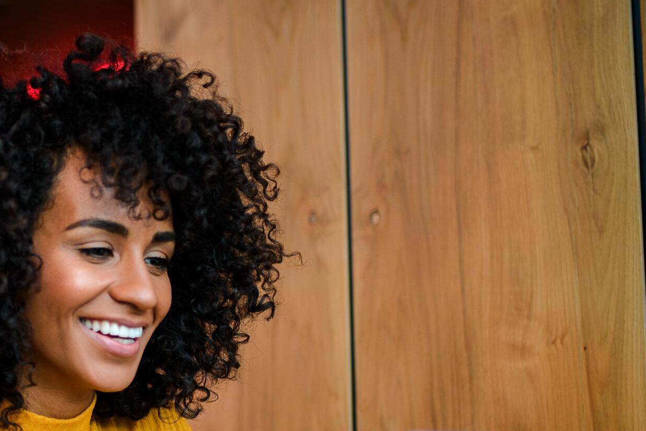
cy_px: 334
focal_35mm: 85
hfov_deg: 23.1
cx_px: 30
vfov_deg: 16.0
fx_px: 1526
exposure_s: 1/200
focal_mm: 35
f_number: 1.4
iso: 250
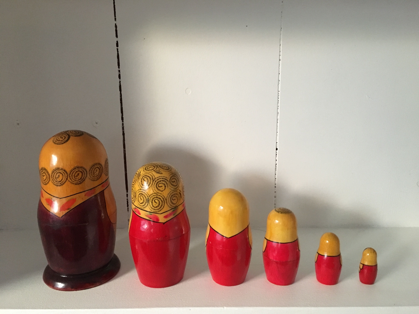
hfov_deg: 61.7
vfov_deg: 48.2
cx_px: 210
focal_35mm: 29
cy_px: 157
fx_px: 351
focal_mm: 4.15
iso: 320
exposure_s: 1/17
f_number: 2.2
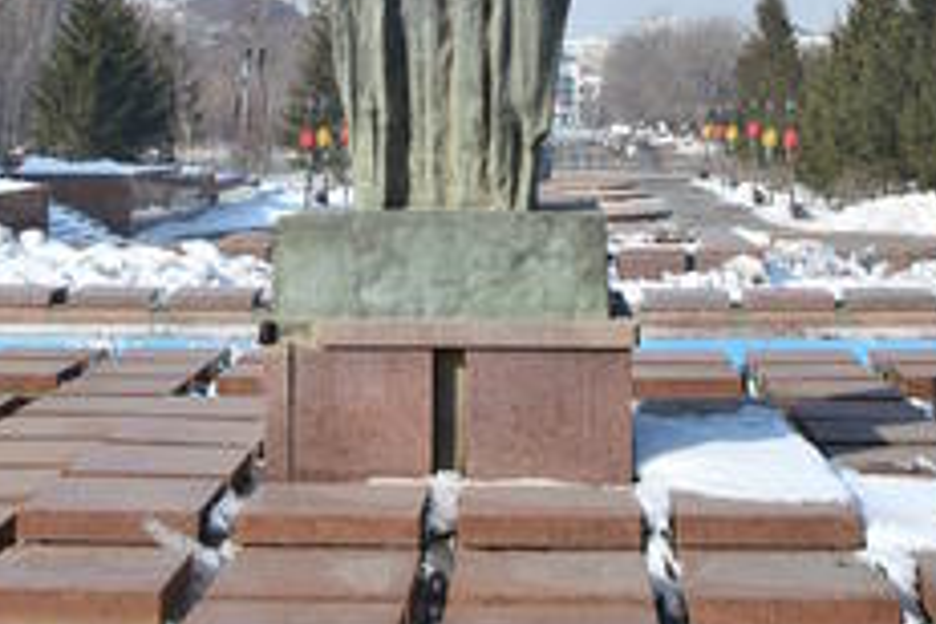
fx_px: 2061
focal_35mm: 79
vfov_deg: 15.0
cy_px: -494
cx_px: 484
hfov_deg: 25.6
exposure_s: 1/320
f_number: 9
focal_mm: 21
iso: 100
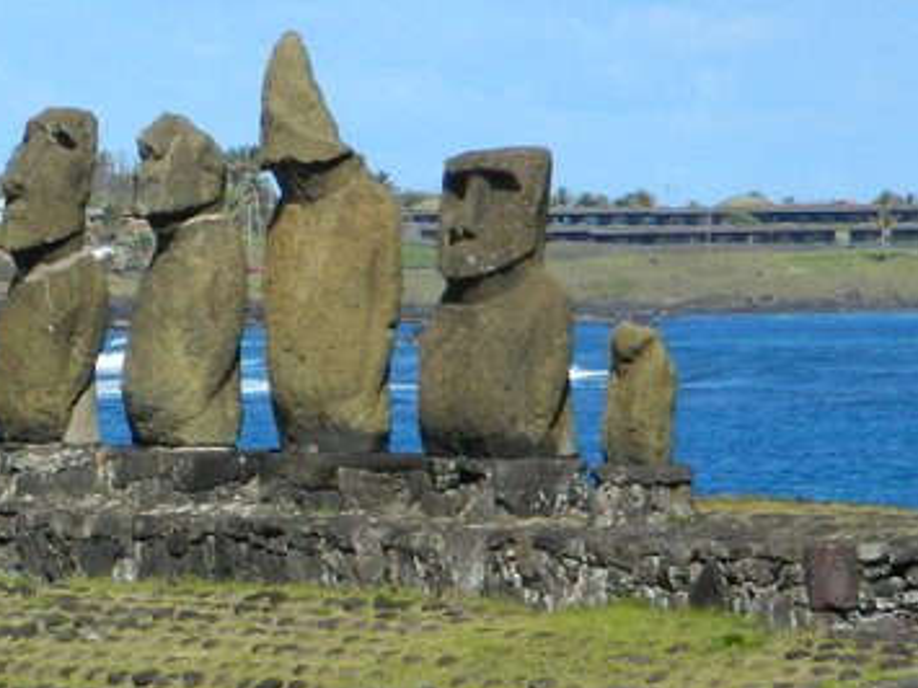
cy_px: 308
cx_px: -344
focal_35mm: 372
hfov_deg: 5.3
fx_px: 9862
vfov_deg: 4.0
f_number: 4.7
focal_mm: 23.2
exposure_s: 1/640
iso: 80
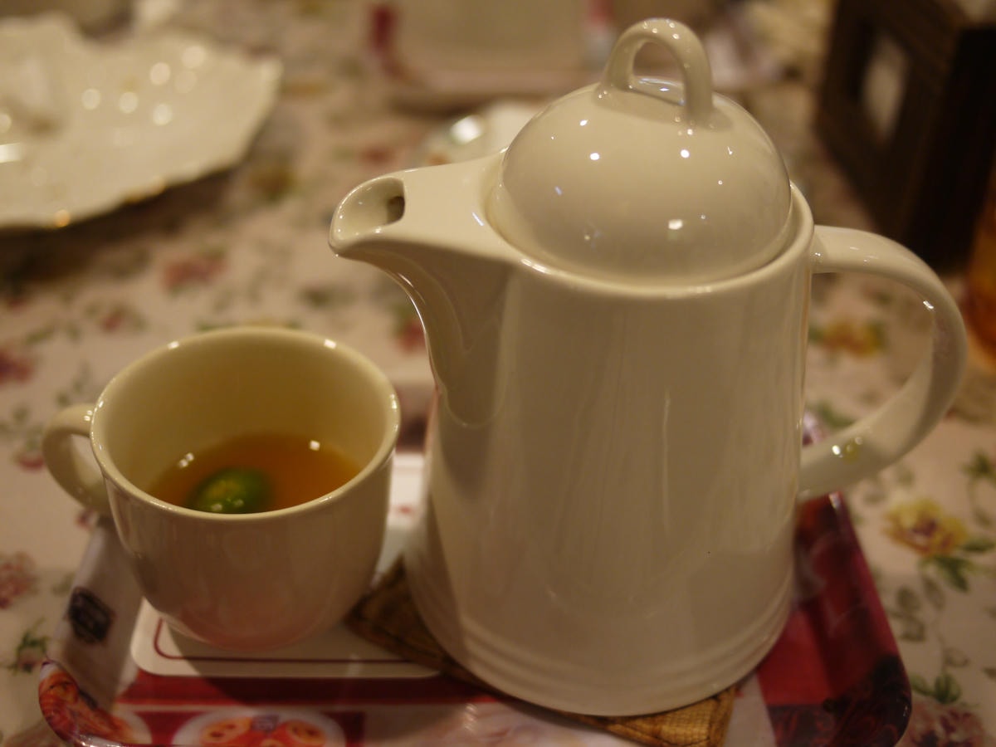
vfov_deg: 36.0
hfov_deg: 46.8
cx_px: 498
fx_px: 1151
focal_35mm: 40
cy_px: 374
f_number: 1.7
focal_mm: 20
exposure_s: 1/60
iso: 400
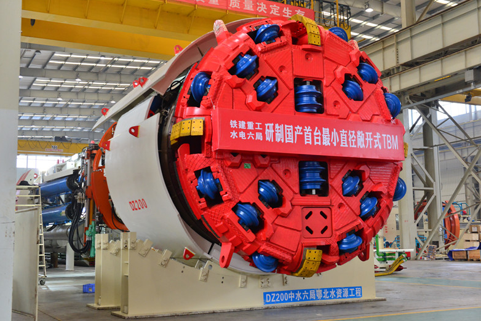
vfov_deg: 29.3
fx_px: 615
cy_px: 160
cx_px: 240
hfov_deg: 42.7
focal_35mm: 46
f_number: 5.6
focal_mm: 45
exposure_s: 1/100
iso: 2000
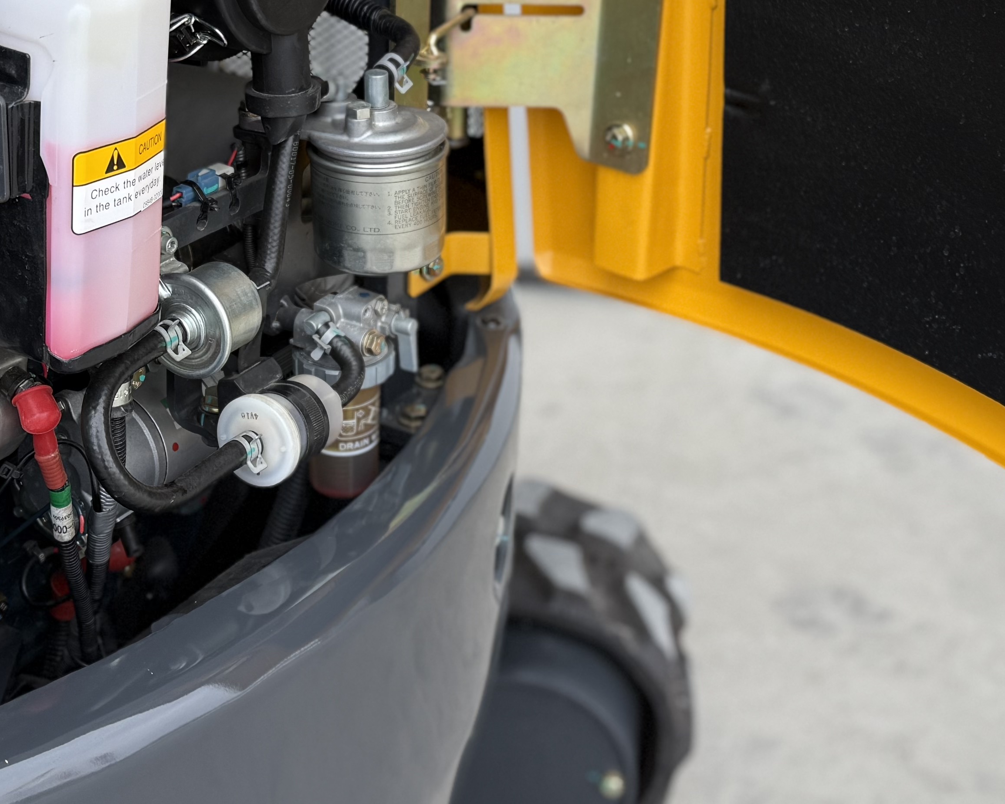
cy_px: 233
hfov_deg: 32.5
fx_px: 1725
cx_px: 470
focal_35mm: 58
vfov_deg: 26.0
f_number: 1.78
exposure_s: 1/121
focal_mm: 6.76
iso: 80
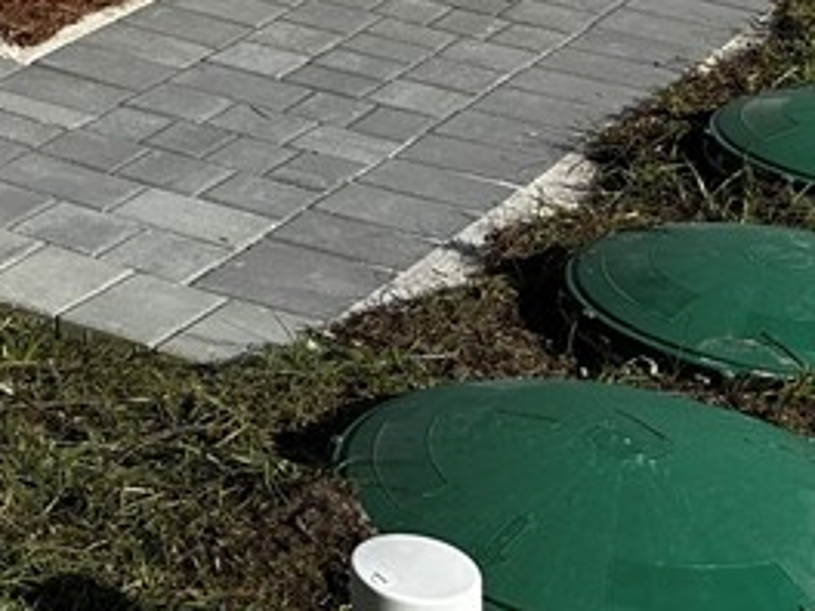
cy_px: -401
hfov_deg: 17.8
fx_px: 2190
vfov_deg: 14.4
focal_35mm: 93
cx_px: -565
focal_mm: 6.86
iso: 80
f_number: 1.78
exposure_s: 1/7576
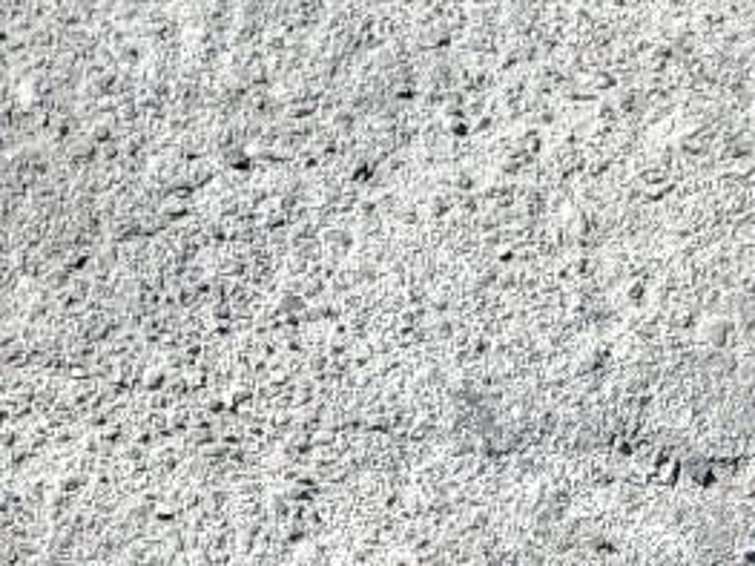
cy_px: 1606
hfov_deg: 12.5
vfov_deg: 8.2
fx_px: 3445
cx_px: 436
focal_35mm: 158
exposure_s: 1/1667
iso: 50
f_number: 1.5
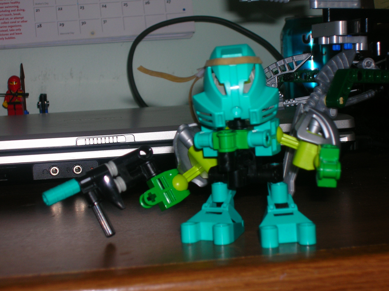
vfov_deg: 18.9
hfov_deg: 25.0
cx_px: 194
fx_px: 876
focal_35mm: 78
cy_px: 146
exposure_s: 1/60.1
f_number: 4.1
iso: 50
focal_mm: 13
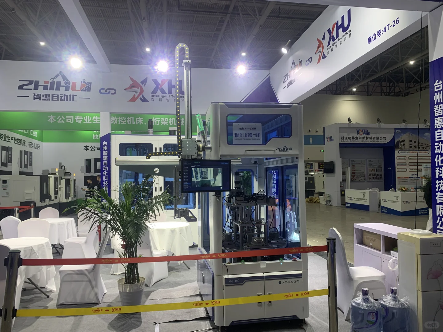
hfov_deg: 67.3
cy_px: 166
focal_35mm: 26
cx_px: 222
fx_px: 333
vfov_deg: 53.1
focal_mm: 4.25
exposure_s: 1/100
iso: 64
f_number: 1.8
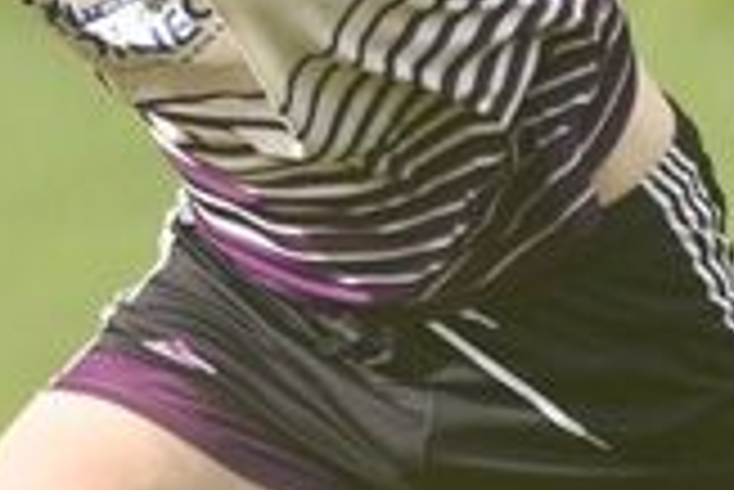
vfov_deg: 0.4
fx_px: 74974
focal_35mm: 3674
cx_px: -707
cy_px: 9
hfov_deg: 0.6
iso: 800
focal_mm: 500
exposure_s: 1/2500
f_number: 5.6
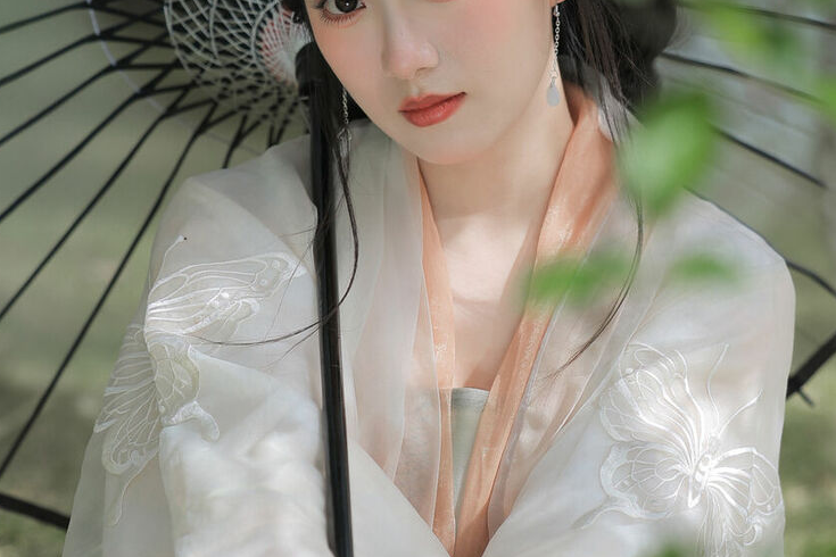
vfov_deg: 5.8
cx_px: 407
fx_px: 5526
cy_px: 464
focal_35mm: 238
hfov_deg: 8.7
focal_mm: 111
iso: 100
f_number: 2.8
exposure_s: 1/800
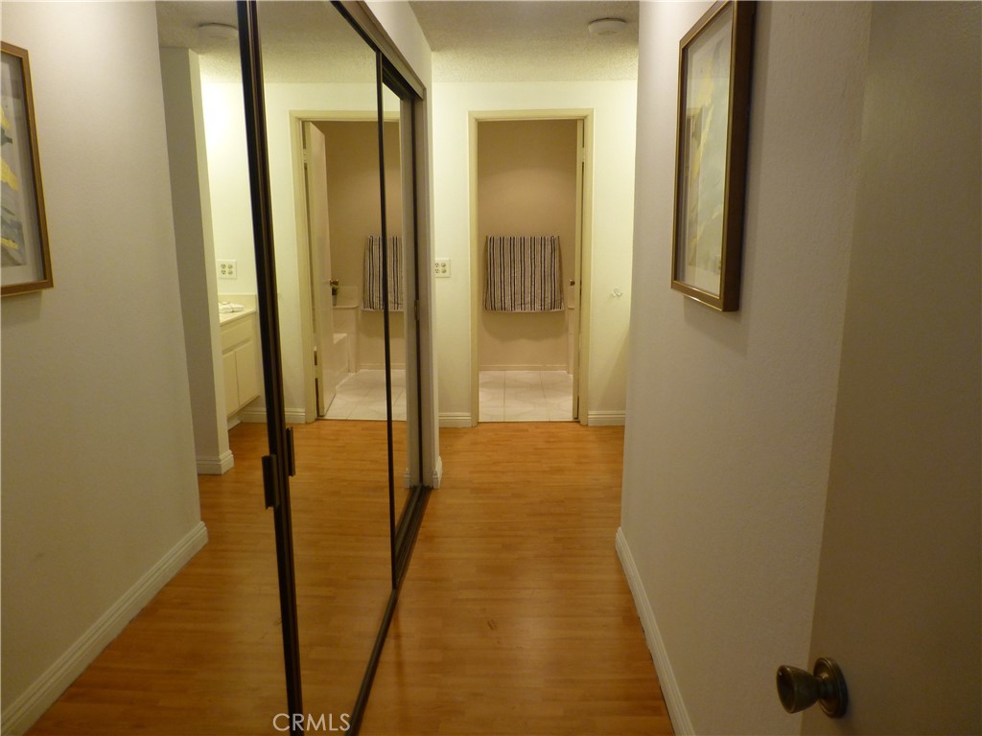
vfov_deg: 56.8
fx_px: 681
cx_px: 491
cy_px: 368
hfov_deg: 71.6
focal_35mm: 24
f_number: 3.3
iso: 200
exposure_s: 1/60
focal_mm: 4.3
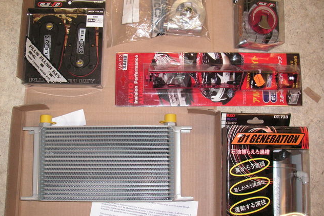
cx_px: 161
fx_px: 360
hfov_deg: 48.4
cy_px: 104
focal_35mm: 40
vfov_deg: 33.4
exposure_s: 1/45
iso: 160
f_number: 3.3
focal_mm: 6.3
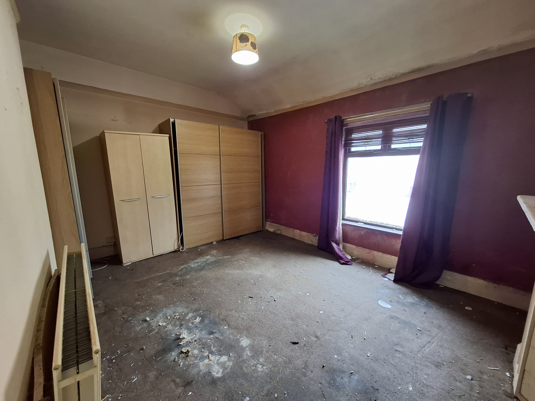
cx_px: 268
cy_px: 200
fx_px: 201
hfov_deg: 106.2
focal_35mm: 13
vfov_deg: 89.9
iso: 160
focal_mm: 1.74
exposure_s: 1/50
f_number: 2.2
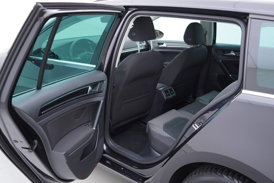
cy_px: 92
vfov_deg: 36.9
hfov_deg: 53.1
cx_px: 137
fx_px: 274
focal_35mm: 36
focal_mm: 24
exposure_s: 1/40
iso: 160
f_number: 2.8
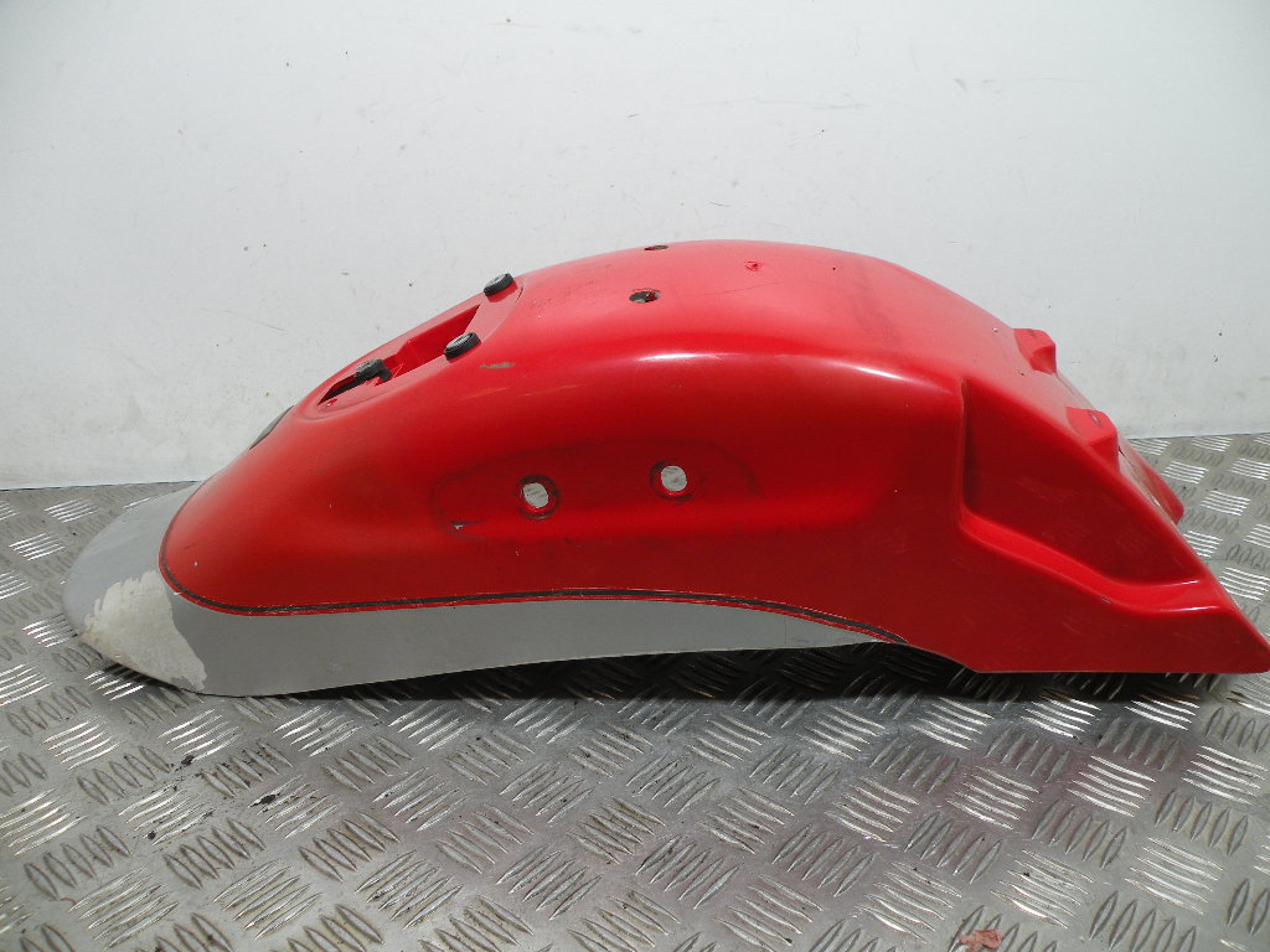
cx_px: 635
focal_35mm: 27
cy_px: 476
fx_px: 991
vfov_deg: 51.4
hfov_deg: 65.3
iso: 77
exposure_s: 1/95
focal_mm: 4.7
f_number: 2.8
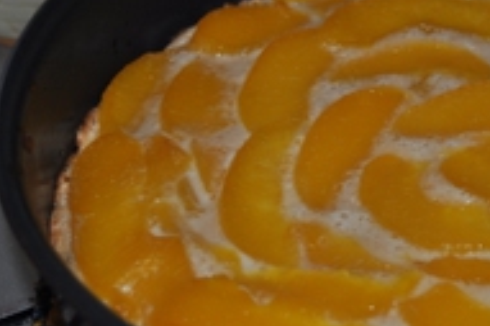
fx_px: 1537
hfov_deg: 17.8
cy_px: 166
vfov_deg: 12.1
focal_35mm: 113
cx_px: 439
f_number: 4.8
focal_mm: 32
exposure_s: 1/60
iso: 320
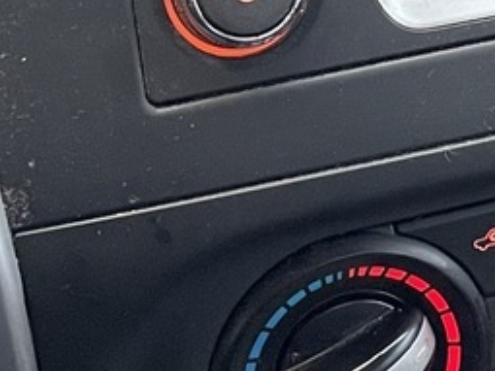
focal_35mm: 147
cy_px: -196
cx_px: 468
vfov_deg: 9.8
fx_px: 2101
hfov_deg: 13.3
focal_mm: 4.2
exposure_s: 1/60
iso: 400
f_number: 1.6
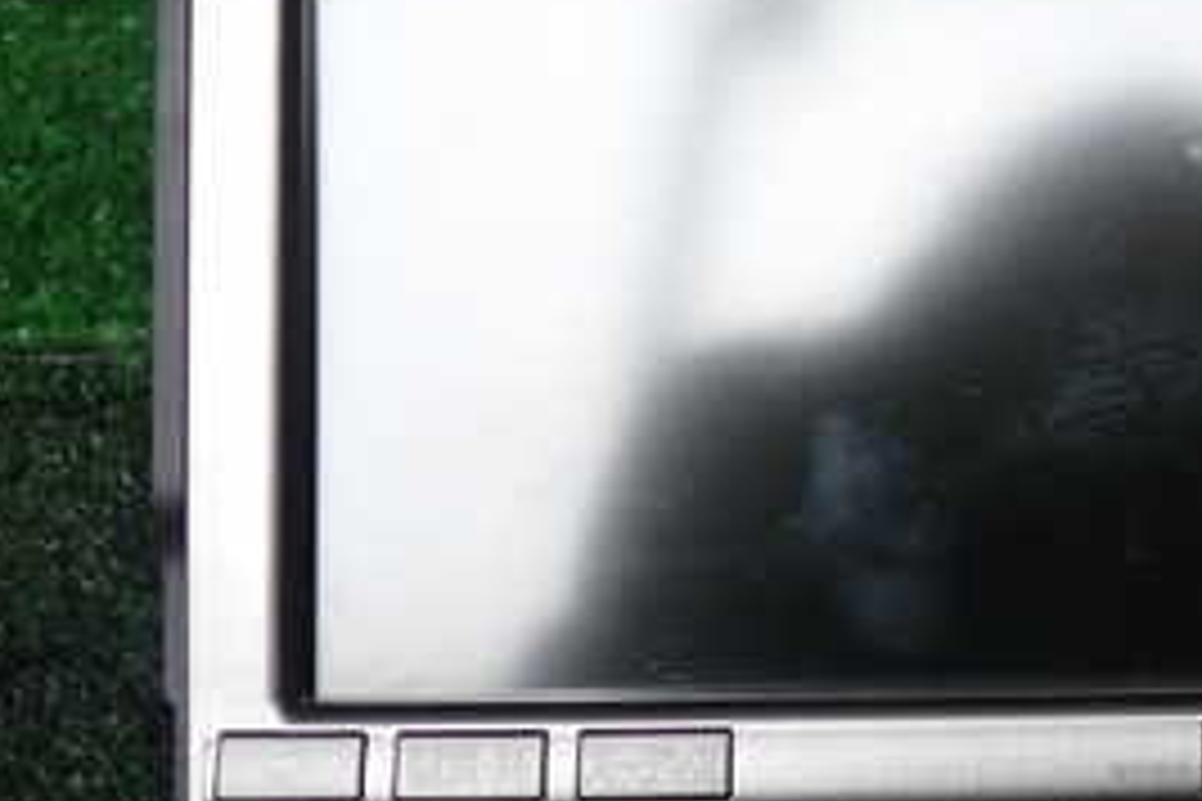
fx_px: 2337
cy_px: 261
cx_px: 1107
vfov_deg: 19.4
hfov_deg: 27.7
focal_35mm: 70
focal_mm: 5.4
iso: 200
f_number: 2.3
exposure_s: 1/50
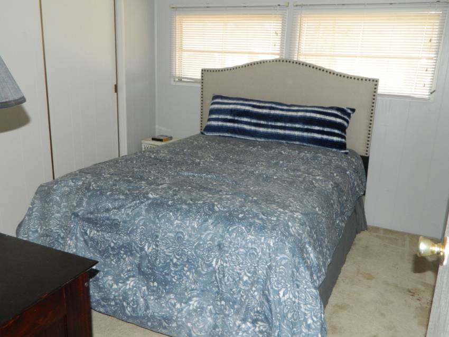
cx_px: 224
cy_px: 168
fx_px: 402
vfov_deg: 45.4
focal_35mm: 31
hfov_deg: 58.4
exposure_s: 1/30
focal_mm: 5.6
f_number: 3.2
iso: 200
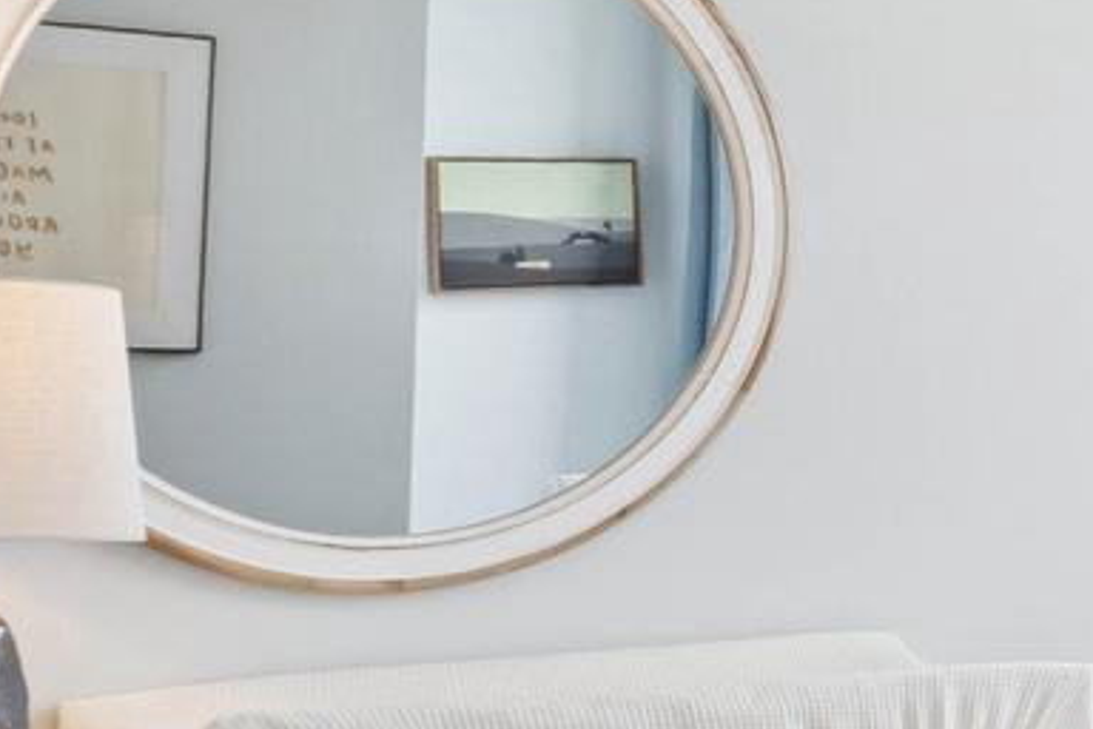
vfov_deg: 17.1
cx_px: 2152
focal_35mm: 80
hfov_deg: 18.0
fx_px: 2429
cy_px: 329
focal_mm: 10
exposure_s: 1/30
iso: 400
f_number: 8
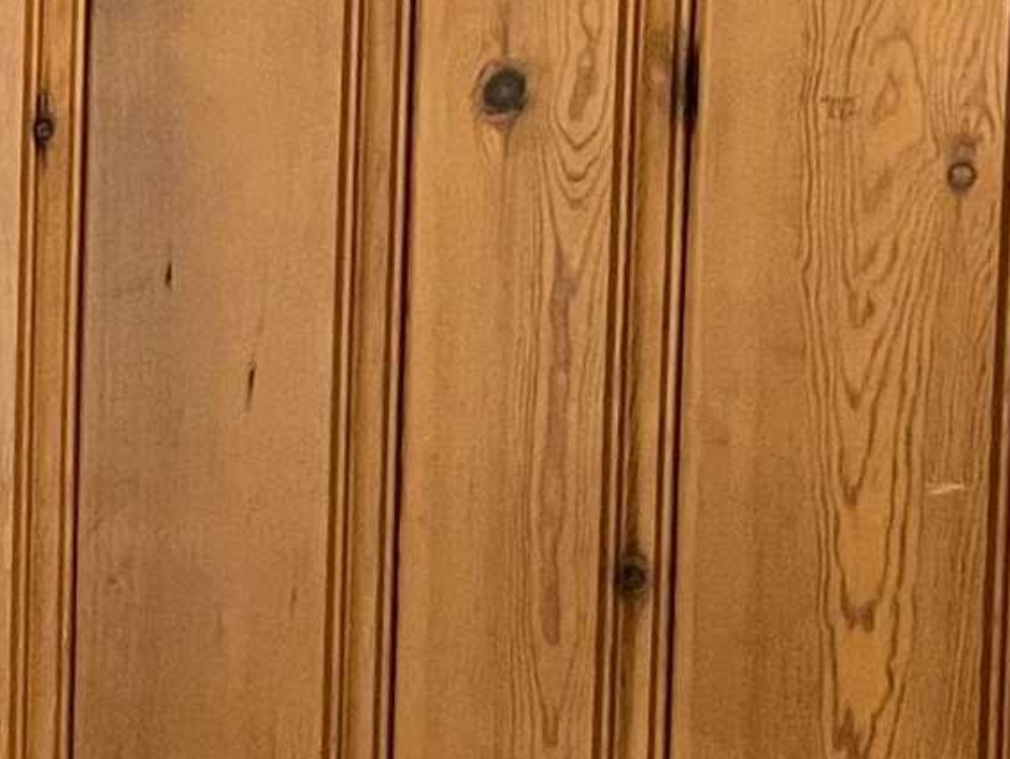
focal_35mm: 141
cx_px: -1113
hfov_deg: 12.2
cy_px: 734
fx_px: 4116
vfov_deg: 10.5
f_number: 1.6
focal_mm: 4.2
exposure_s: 1/60
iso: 400
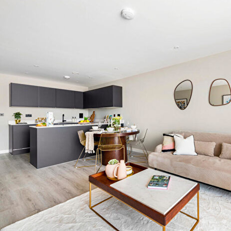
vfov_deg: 80.7
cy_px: 115
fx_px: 136
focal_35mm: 18
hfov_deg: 76.1
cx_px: 167
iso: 125
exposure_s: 1.6
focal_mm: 14
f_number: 10
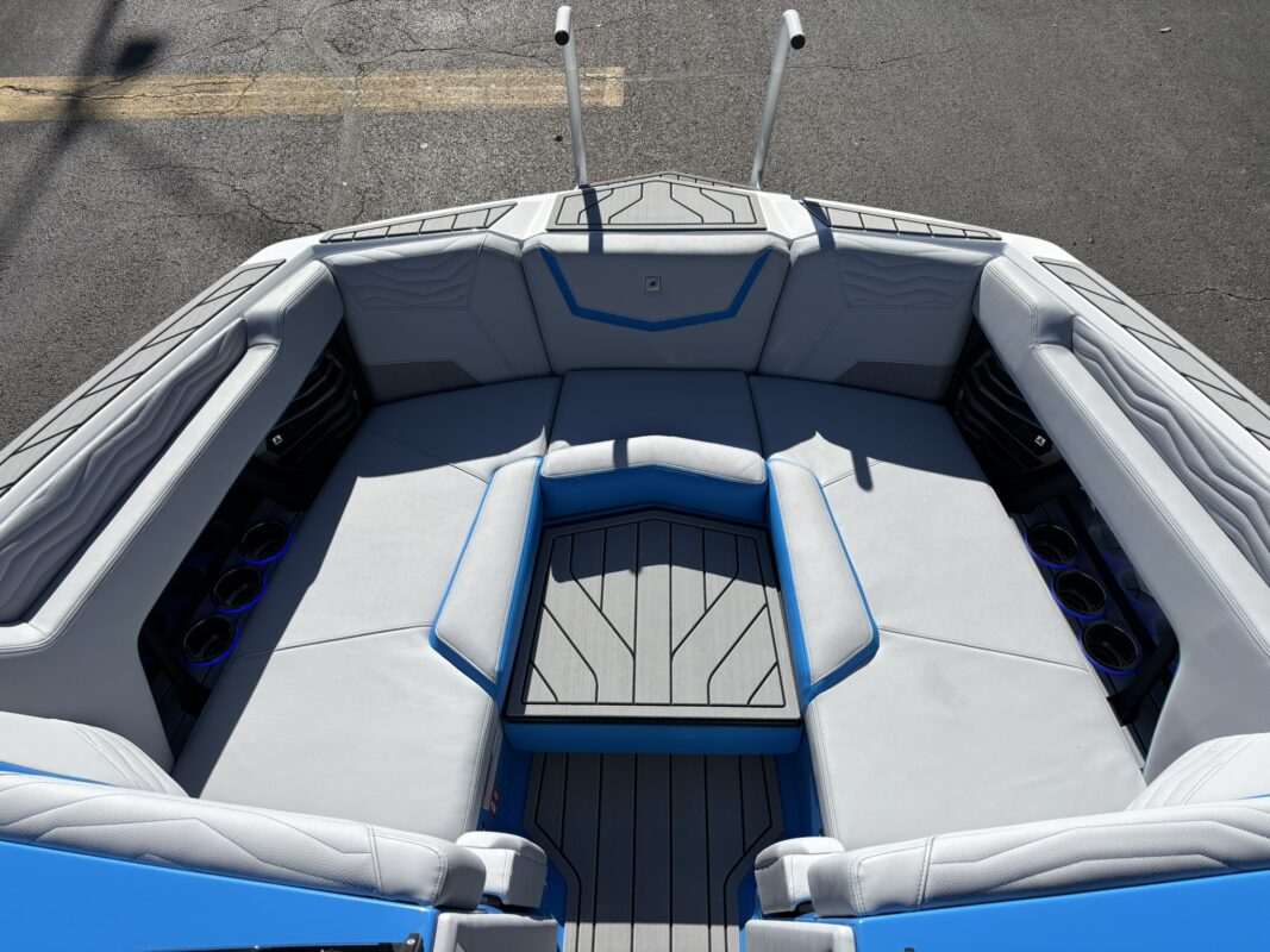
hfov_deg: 67.3
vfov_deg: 53.1
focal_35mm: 26
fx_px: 954
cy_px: 476
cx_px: 635
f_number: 1.6
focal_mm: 5.96
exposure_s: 1/5076
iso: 50
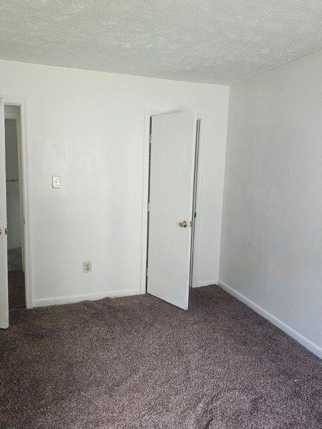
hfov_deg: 54.9
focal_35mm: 25
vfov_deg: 69.4
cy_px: 217
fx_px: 310
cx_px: 159
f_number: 1.7
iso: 400
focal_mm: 6.3
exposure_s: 1/120
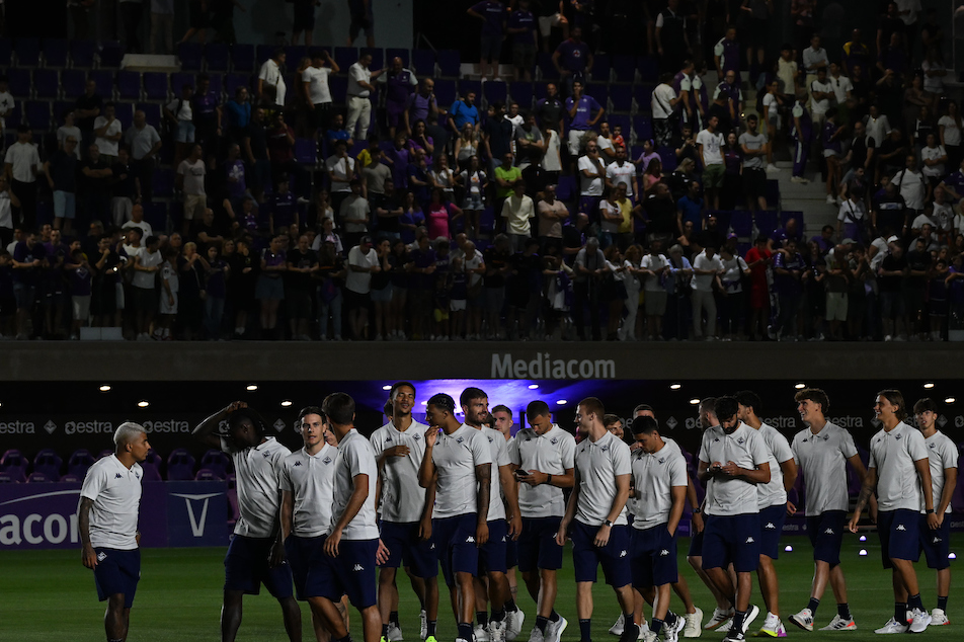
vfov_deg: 6.9
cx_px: 494
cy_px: 357
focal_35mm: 198
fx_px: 5300
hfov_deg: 10.4
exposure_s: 1/400
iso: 1600
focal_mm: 105
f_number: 4
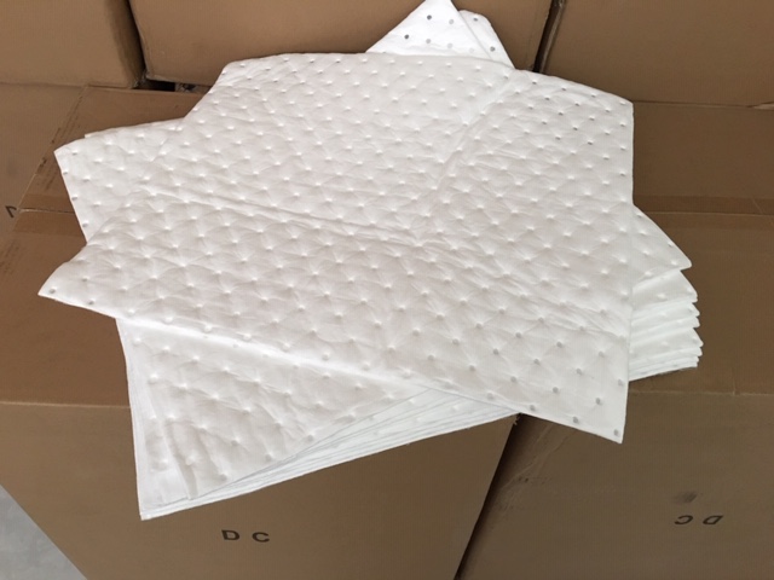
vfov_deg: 48.2
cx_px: 387
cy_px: 290
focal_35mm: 29
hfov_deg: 61.7
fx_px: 648
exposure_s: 1/17
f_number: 2.2
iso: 80
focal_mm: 4.15
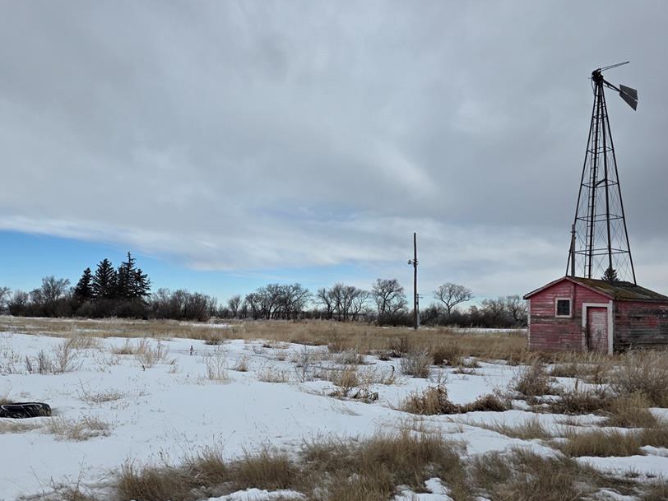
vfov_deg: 48.0
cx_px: 276
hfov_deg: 61.3
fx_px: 560
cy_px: 299
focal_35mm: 29
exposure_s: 1/7944
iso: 64
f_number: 1.7
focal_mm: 6.3
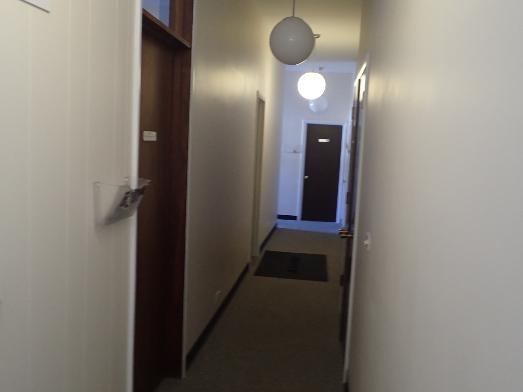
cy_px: 196
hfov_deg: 52.6
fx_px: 529
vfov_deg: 40.7
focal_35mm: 35
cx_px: 262
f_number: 2.6
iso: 500
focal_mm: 6.42
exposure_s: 1/30
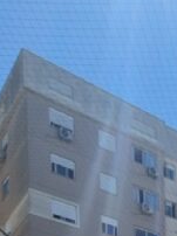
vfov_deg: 19.3
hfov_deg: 18.9
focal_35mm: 66
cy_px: 458
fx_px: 451
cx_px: 281
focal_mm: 2.2
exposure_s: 1/2872
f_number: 2.2
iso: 64
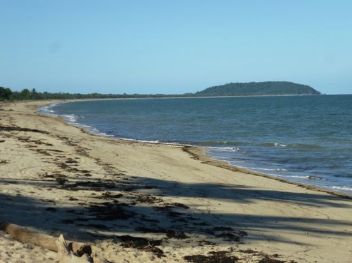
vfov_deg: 14.2
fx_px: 1057
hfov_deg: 18.9
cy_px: 132
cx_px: 176
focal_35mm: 104
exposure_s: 1/640
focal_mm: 18.7
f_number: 5
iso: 100
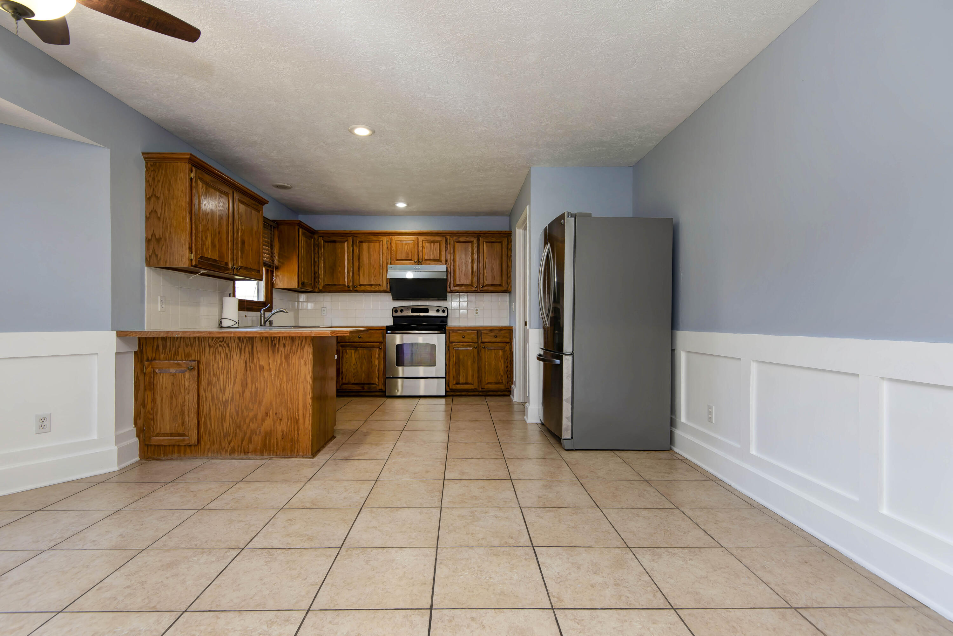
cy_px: 318
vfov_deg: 73.8
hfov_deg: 96.7
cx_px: 476
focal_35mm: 16
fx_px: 424
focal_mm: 16
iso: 160
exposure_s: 1/25
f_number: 6.3
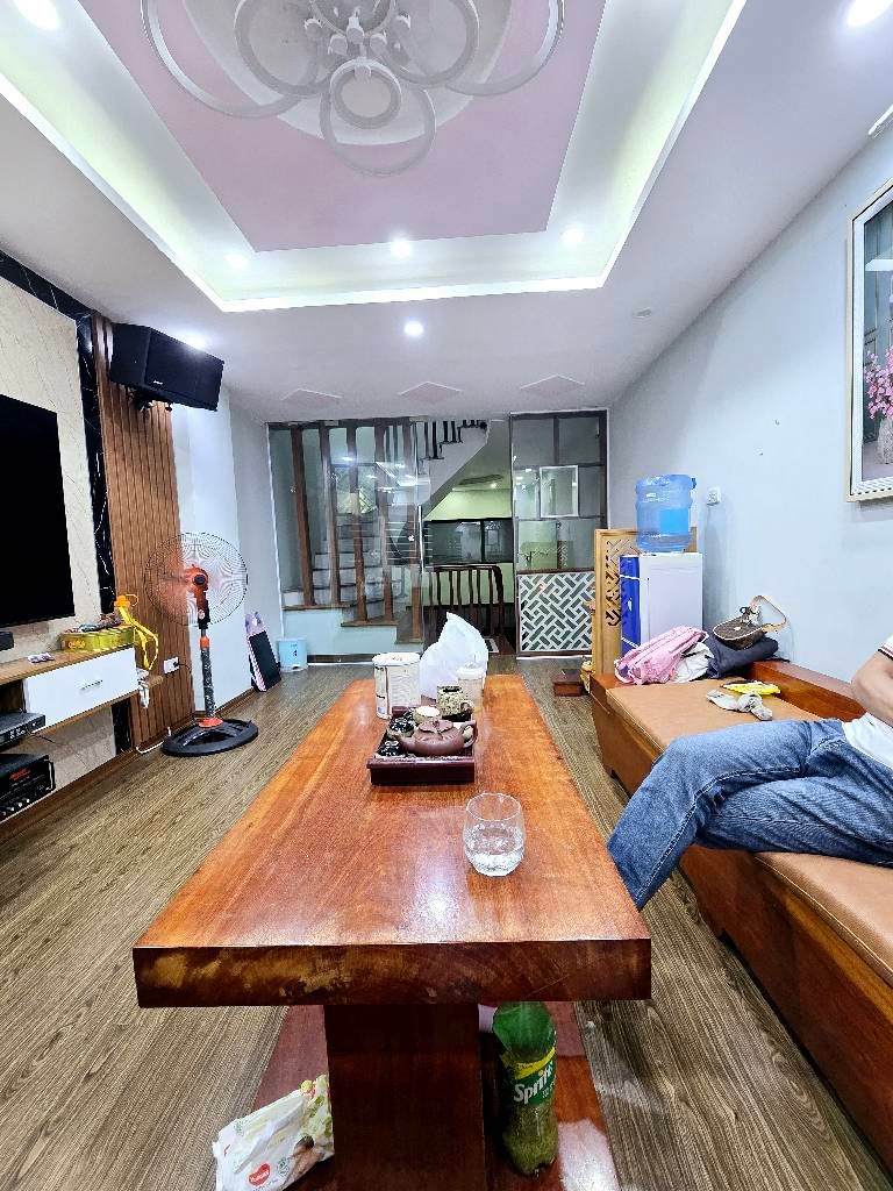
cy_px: 596
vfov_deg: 106.2
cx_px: 446
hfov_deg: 89.9
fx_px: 447
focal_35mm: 13
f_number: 2.2
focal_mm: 2.2
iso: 160
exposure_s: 1/50
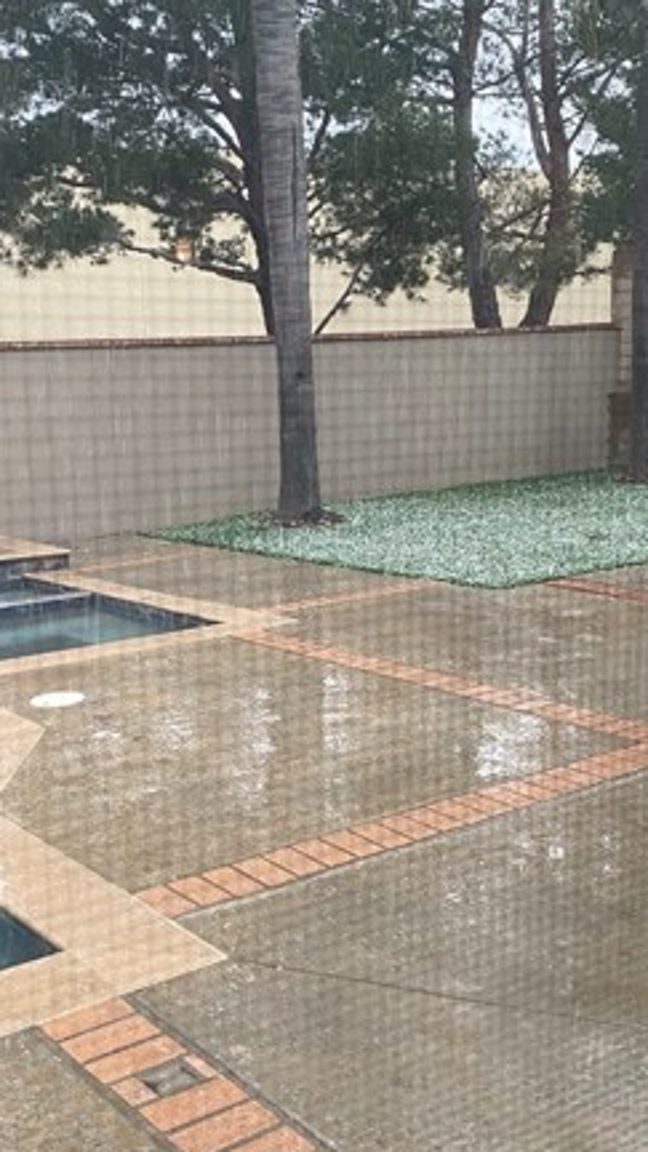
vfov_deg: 48.3
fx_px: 1283
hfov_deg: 28.3
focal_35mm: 42
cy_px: 608
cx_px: 275
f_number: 1.8
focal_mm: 4.25
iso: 125
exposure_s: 1/60
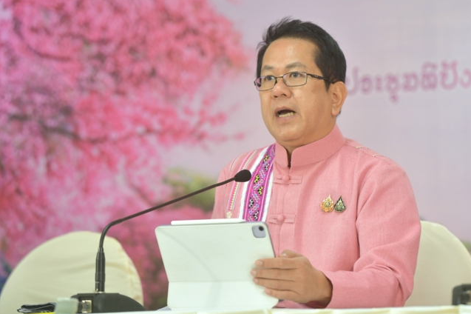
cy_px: 157
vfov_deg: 7.6
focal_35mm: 181
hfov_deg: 11.4
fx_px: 2367
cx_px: 236
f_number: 4
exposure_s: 1/200
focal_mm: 180
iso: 1250
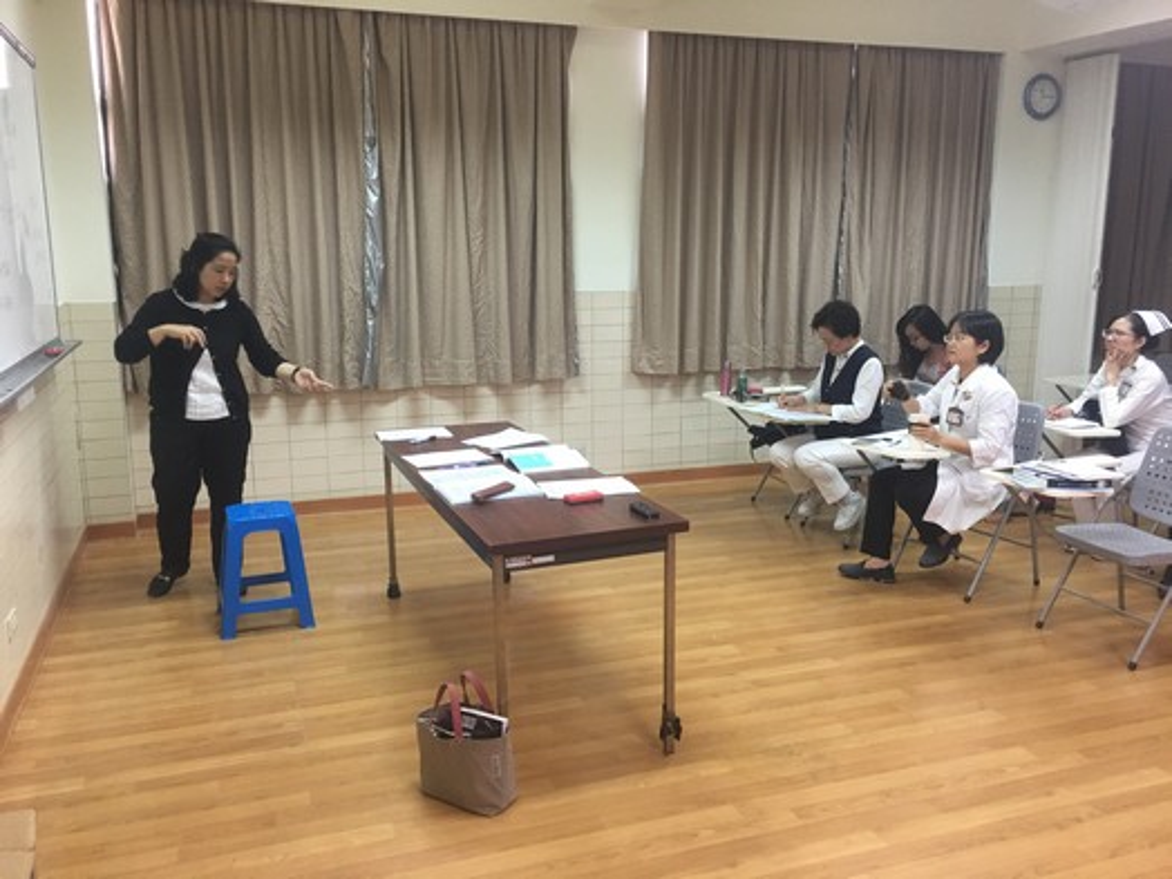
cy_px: 440
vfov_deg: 48.2
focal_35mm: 29
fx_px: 982
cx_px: 586
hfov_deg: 61.7
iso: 50
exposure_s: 1/15
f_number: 2.2
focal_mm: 4.15
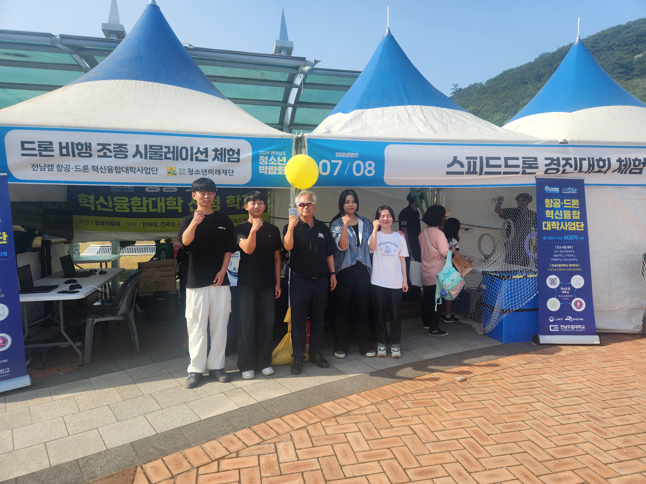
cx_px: 323
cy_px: 242
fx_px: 429
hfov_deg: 73.9
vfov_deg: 58.9
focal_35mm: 23
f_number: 1.8
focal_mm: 5.4
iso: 20
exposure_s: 1/976
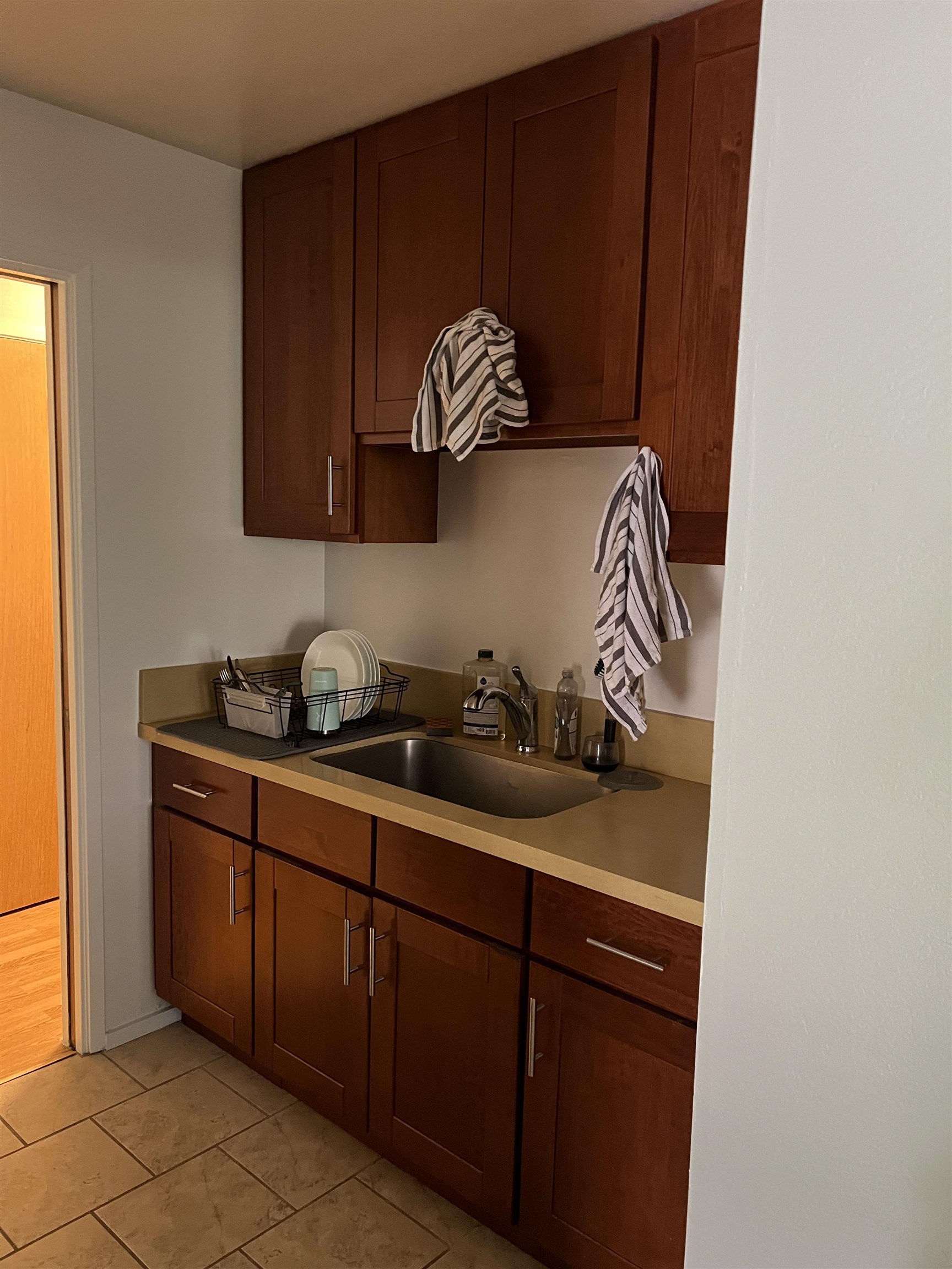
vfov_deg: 67.3
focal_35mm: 26
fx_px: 953
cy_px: 634
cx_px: 476
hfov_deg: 53.1
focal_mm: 5.7
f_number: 1.5
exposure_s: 1/40
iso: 640
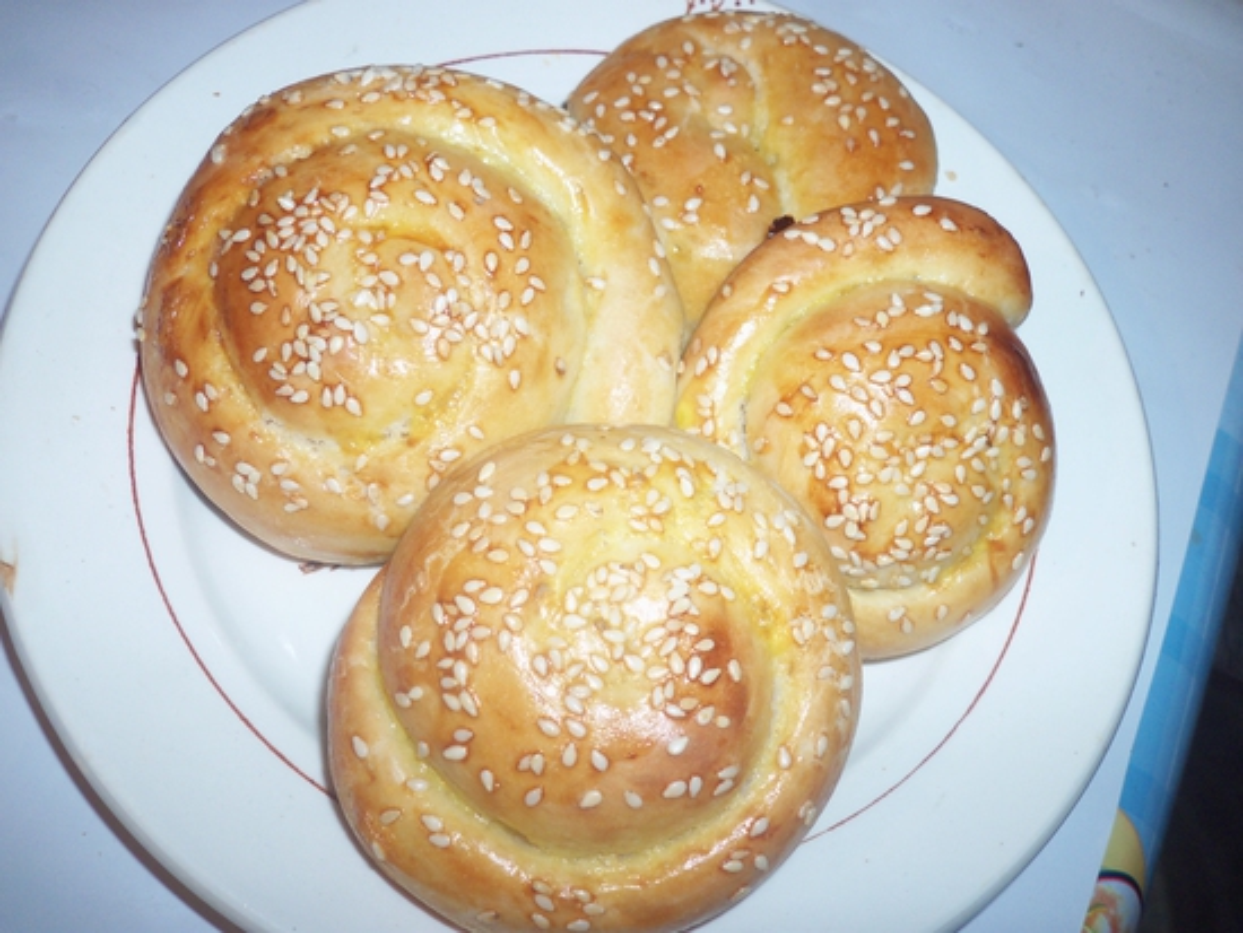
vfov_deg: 41.8
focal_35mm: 34
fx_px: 1221
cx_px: 622
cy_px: 466
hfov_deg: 53.9
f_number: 2.9
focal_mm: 5.7
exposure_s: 1/30
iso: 100
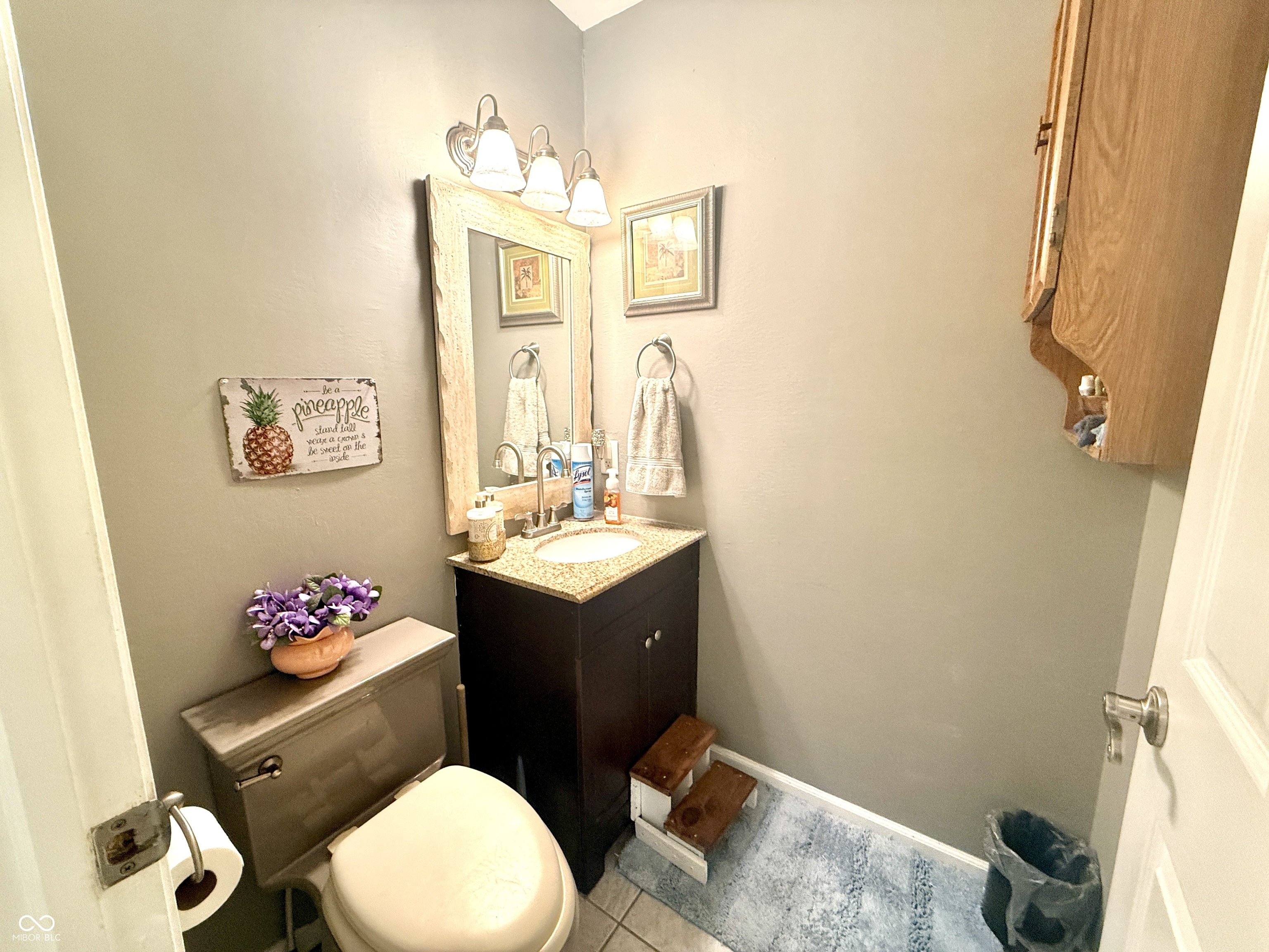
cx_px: 634
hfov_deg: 102.1
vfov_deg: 85.7
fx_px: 513
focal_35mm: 14
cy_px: 476
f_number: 2.2
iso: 320
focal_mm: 2.22
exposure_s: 1/60
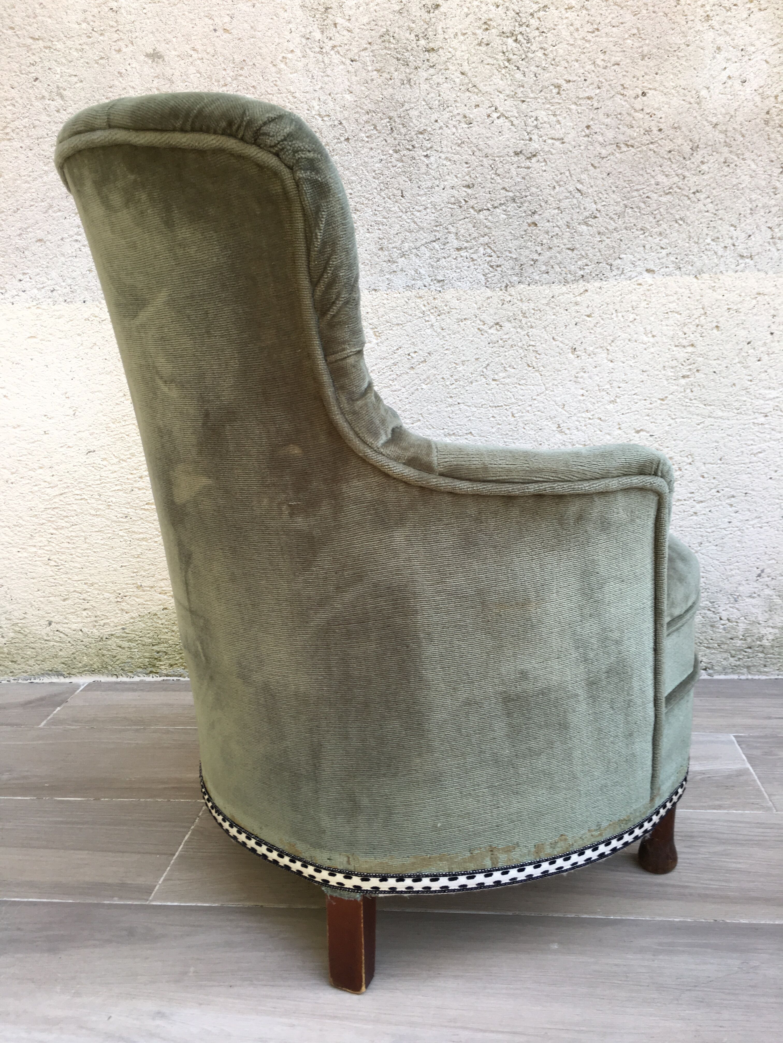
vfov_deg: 61.7
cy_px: 522
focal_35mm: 29
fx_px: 875
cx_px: 392
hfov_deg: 48.2
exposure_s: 1/100
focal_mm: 4.15
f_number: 2.2
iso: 32
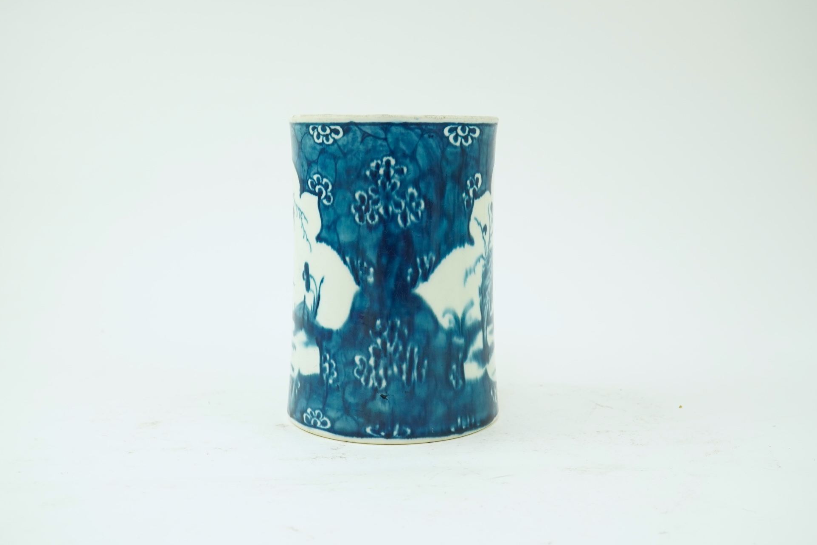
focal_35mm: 46
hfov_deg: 42.7
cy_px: 267
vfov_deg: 29.2
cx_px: 404
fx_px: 1044
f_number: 10
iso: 640
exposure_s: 1/50
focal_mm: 30
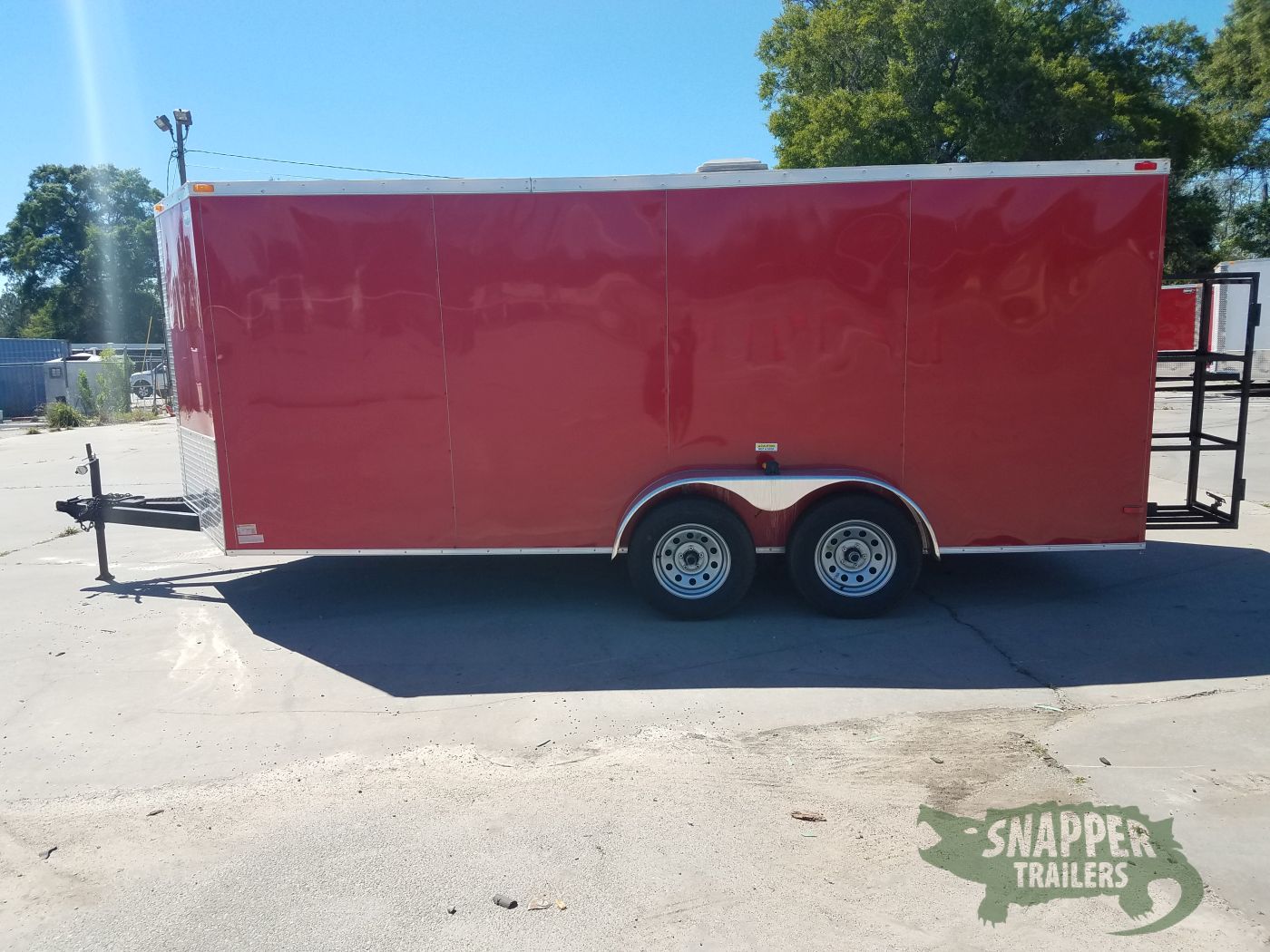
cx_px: 635
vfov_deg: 53.1
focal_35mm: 26
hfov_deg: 67.3
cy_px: 476
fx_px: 954
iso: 40
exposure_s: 1/1660
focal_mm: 4.2
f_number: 1.7
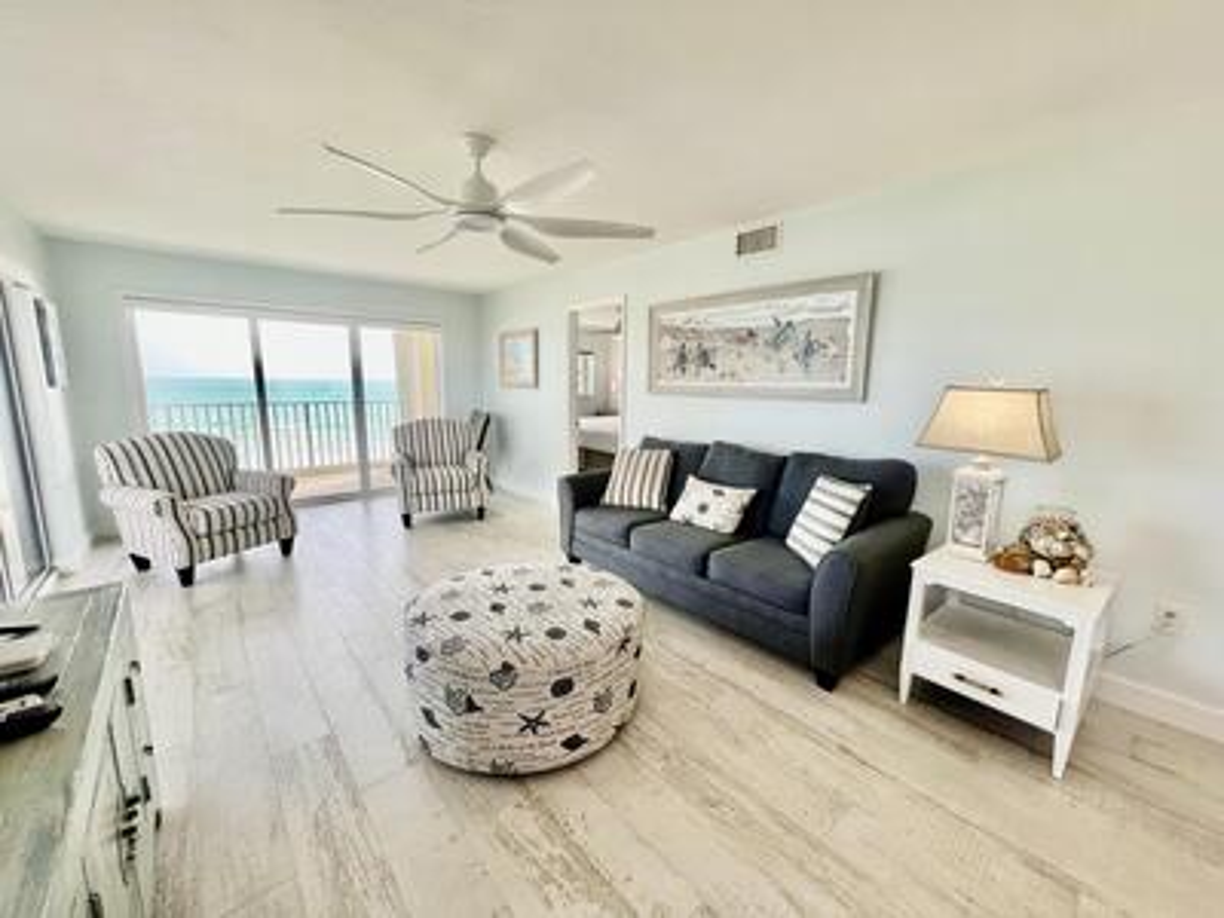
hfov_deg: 106.2
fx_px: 460
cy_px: 459
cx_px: 612
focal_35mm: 13
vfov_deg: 89.9
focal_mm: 1.57
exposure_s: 1/120
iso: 32
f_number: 1.8
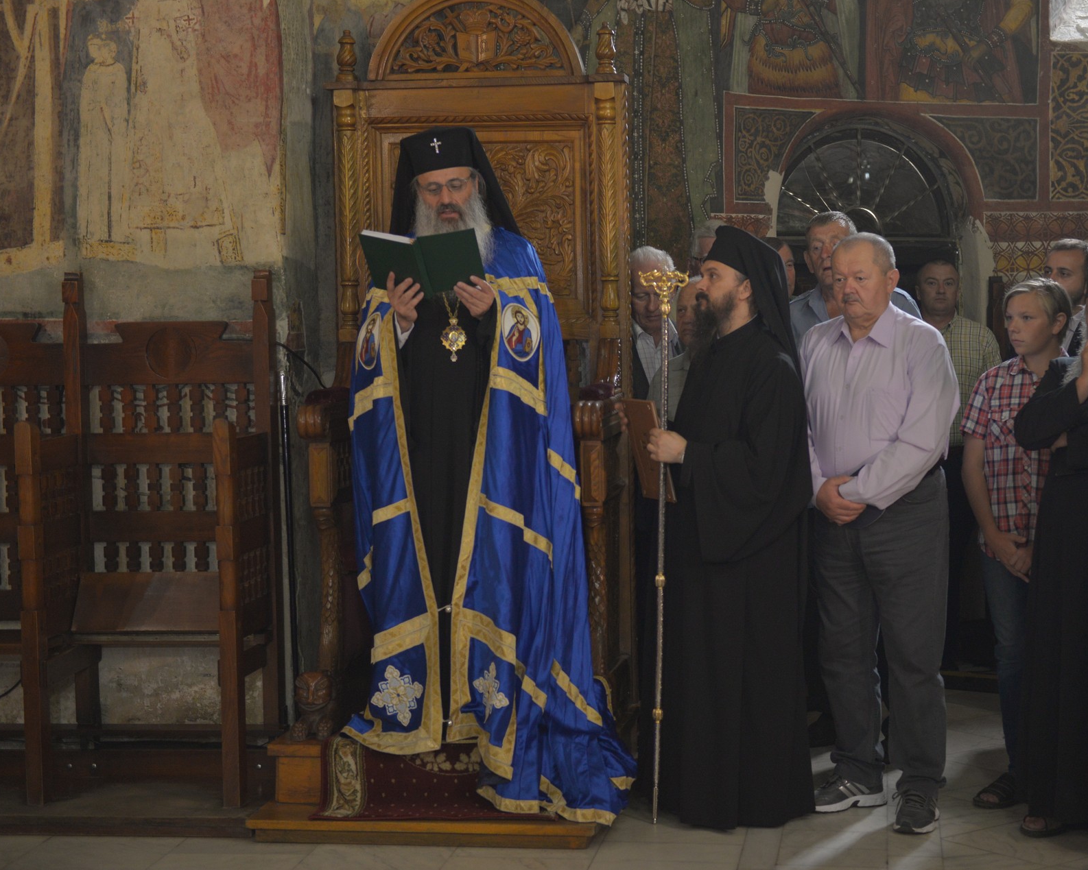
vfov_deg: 22.5
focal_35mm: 68
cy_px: 435
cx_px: 639
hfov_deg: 27.9
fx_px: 2190
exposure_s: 1/50
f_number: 2.8
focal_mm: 60
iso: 1600
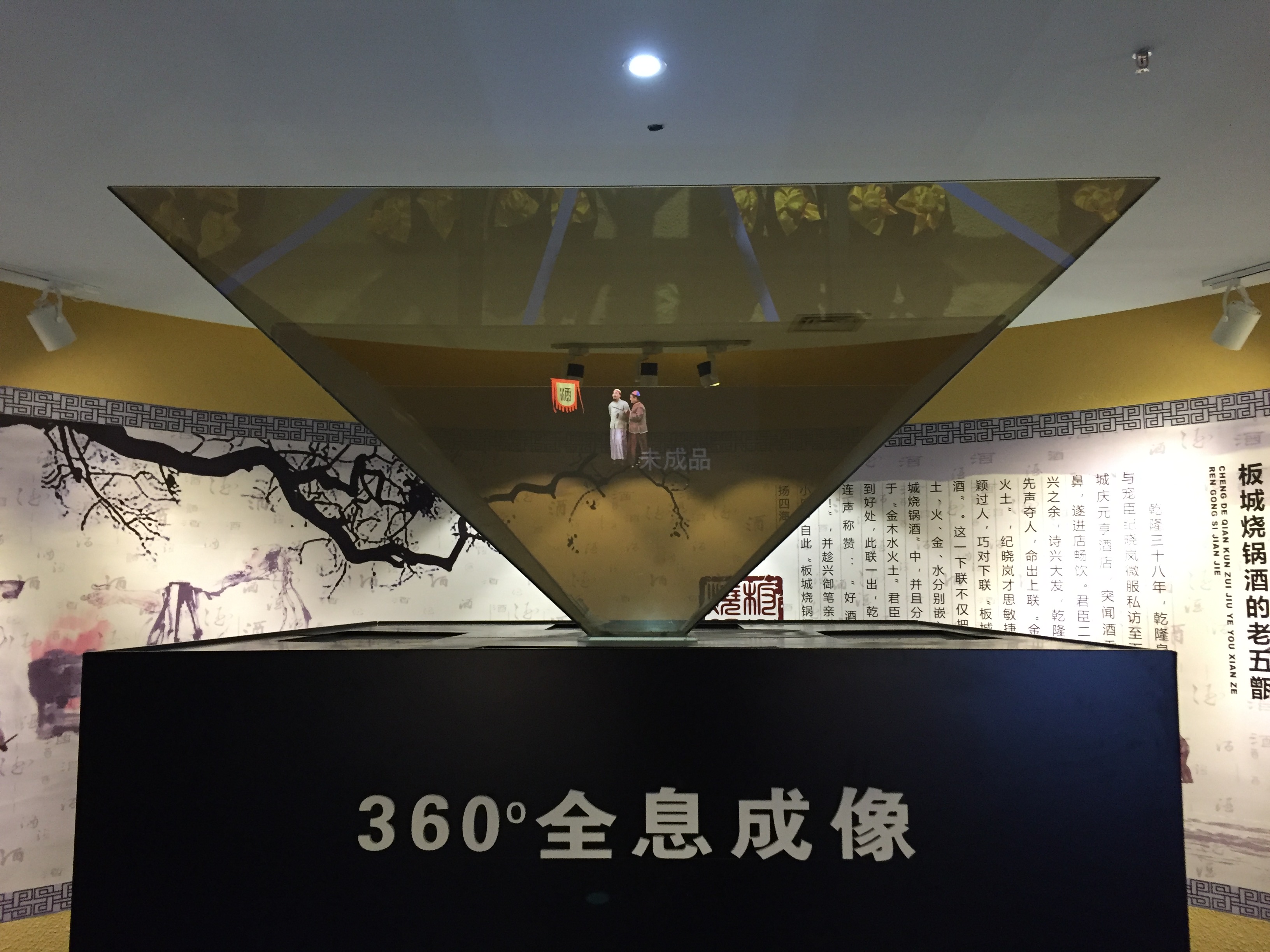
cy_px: 476
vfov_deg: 48.2
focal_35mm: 29
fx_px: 1064
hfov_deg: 61.7
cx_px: 635
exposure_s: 1/20
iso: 250
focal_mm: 4.15
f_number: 2.2
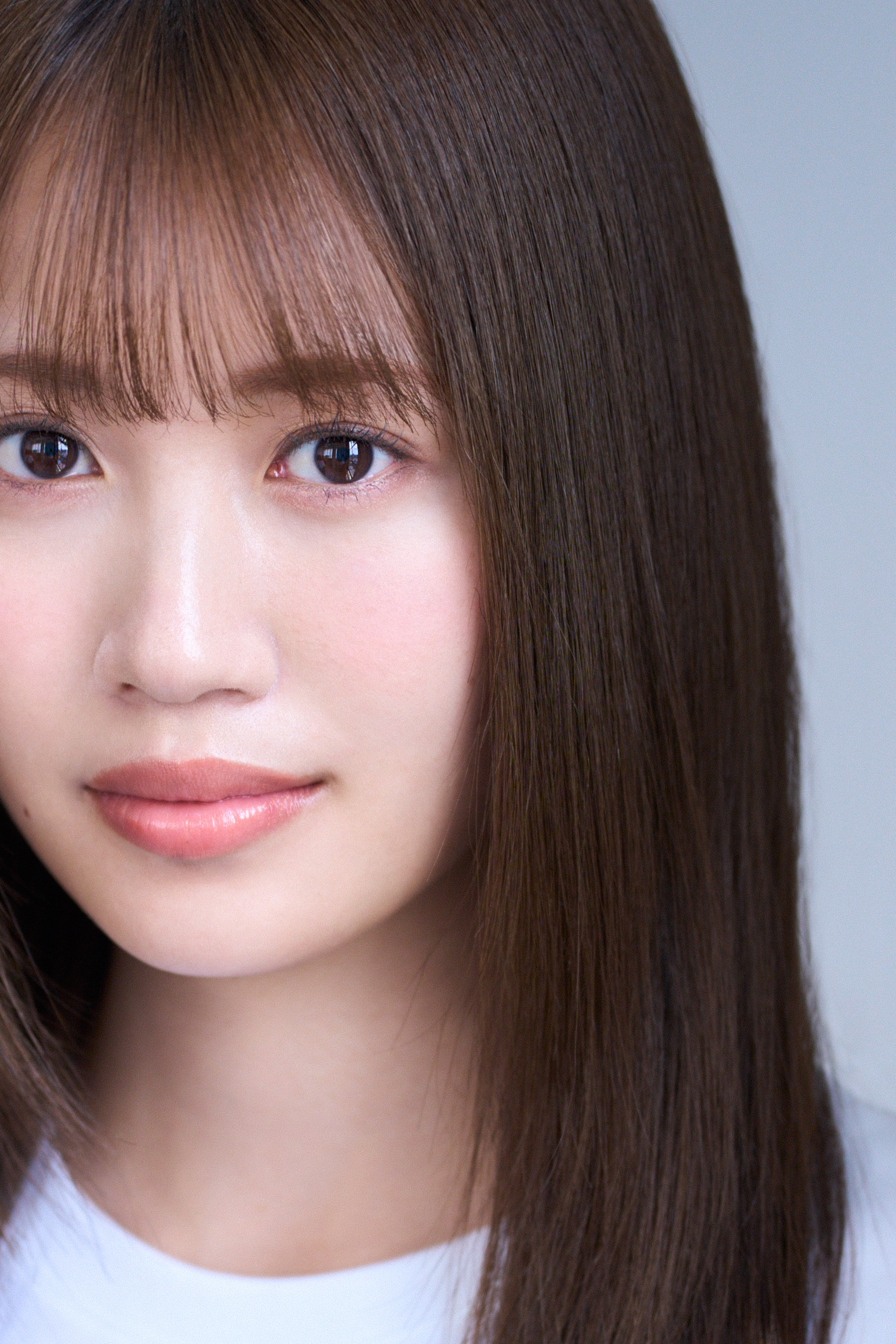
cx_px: 383
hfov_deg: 6.2
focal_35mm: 222
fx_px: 8287
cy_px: 1179
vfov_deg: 9.2
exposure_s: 1/500
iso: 320
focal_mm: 110
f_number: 2.8
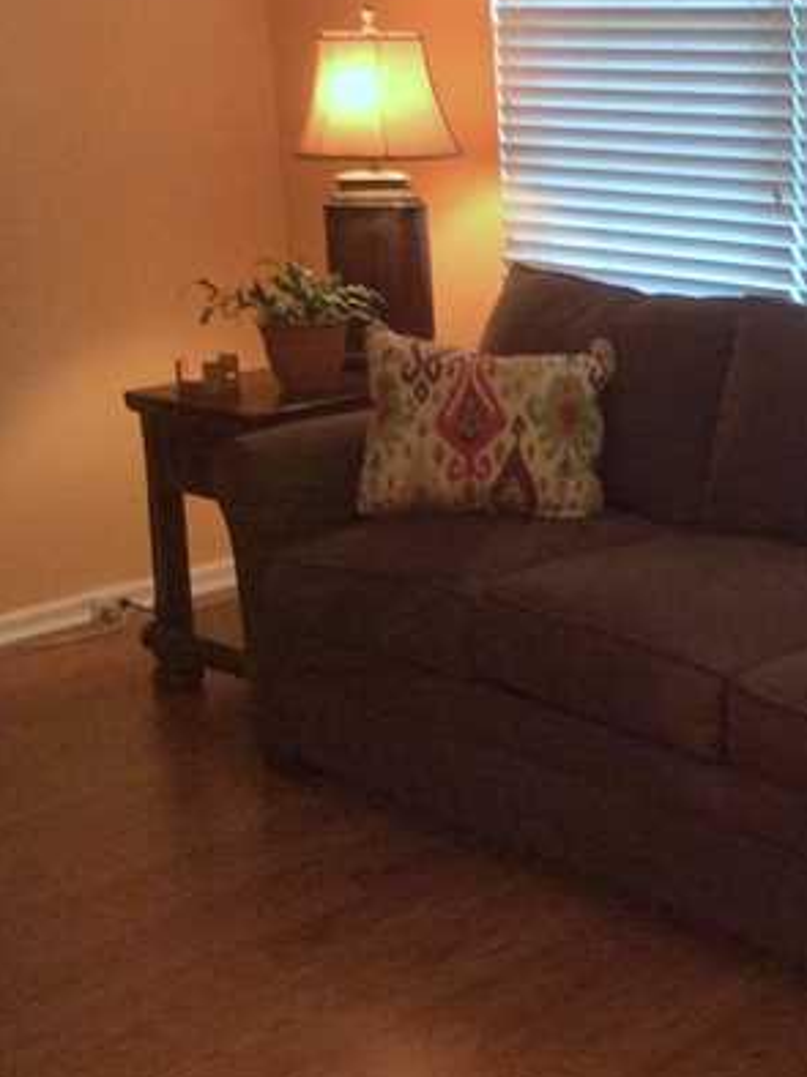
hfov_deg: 21.1
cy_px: 339
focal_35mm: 65
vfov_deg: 29.6
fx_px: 2023
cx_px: 957
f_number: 2.4
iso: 64
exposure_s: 1/24
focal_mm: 3.3
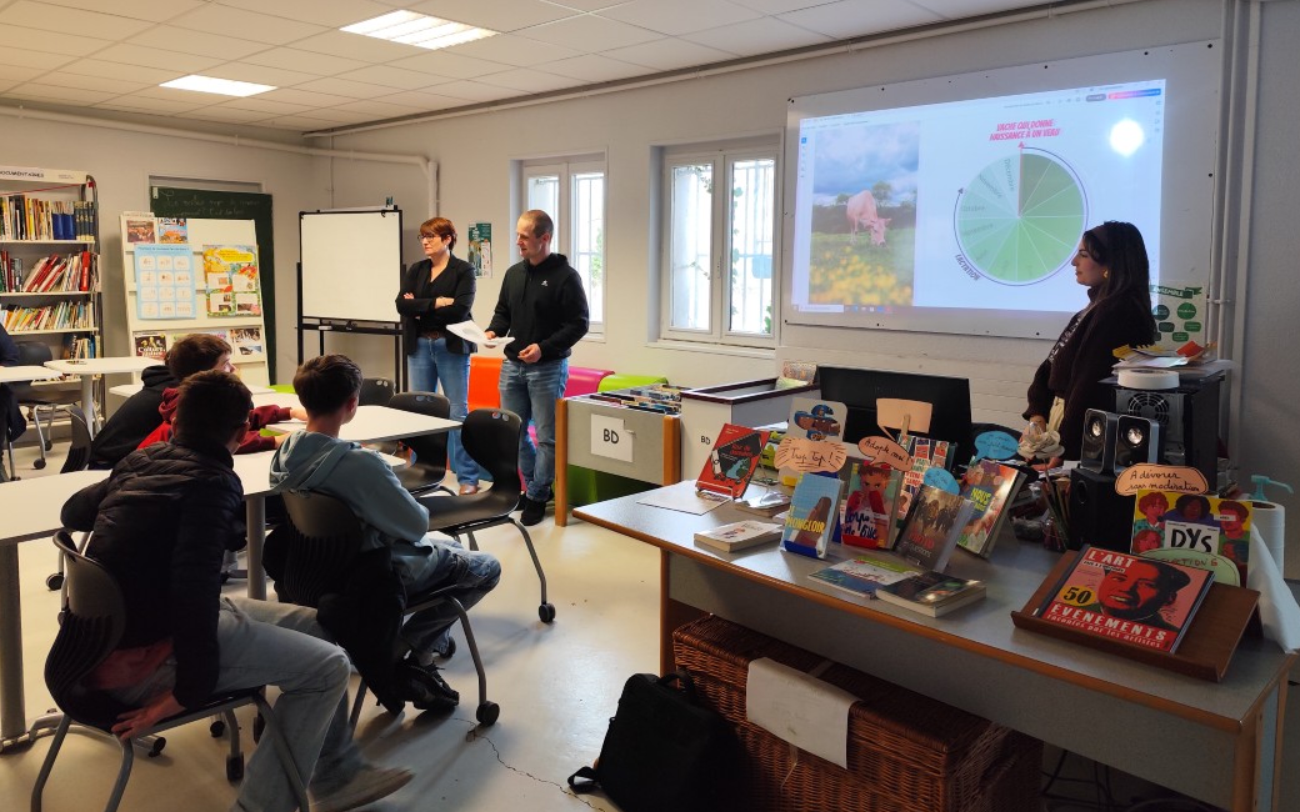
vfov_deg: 48.9
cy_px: 319
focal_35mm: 25
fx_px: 886
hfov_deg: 72.5
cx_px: 644
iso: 160
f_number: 1.65
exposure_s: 1/50
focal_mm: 6.14
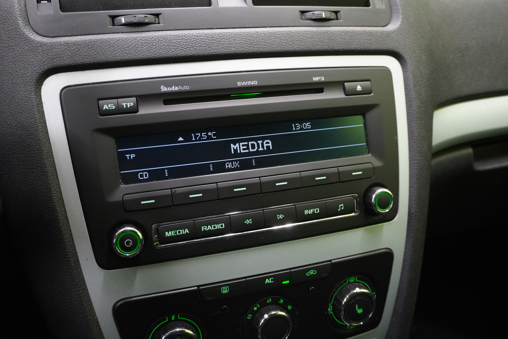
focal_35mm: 34
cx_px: 254
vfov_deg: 38.4
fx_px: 487
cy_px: 170
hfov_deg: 55.1
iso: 2000
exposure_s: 1/40
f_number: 4
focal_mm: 23
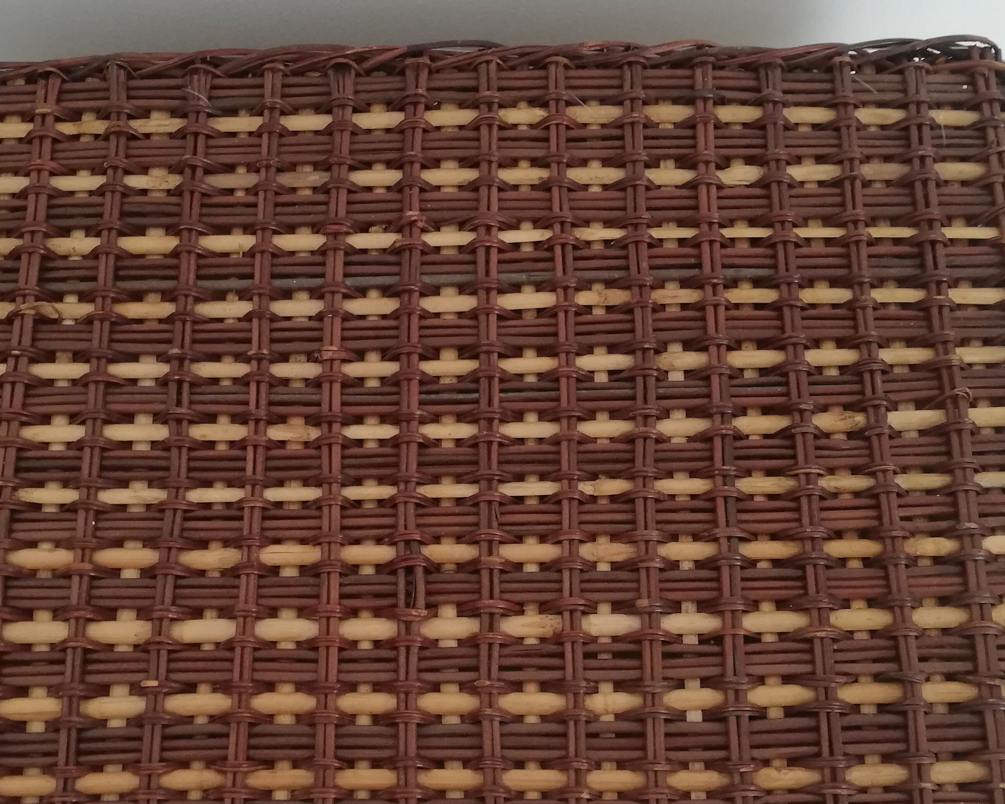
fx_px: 1338
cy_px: 512
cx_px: 418
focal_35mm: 45
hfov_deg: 41.0
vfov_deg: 33.2
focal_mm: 3.81
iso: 250
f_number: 2.2
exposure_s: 1/33.3
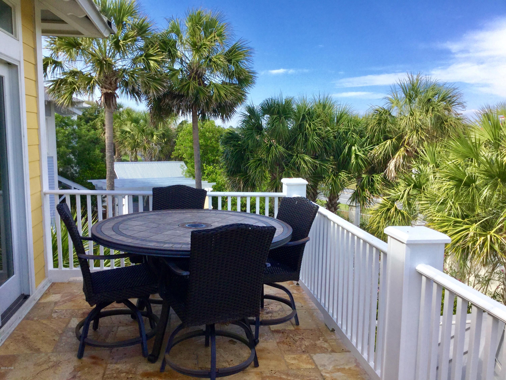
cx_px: 253
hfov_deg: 58.4
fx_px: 453
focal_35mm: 31
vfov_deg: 45.4
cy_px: 190
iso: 25
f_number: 2.4
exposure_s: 1/783
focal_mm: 3.3
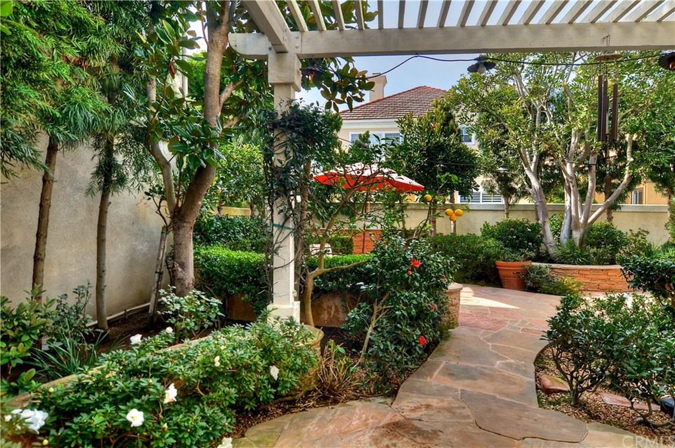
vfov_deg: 67.2
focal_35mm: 18
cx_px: 338
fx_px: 337
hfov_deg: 90.1
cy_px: 224
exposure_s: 1/80
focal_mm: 12
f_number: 7.1
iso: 125
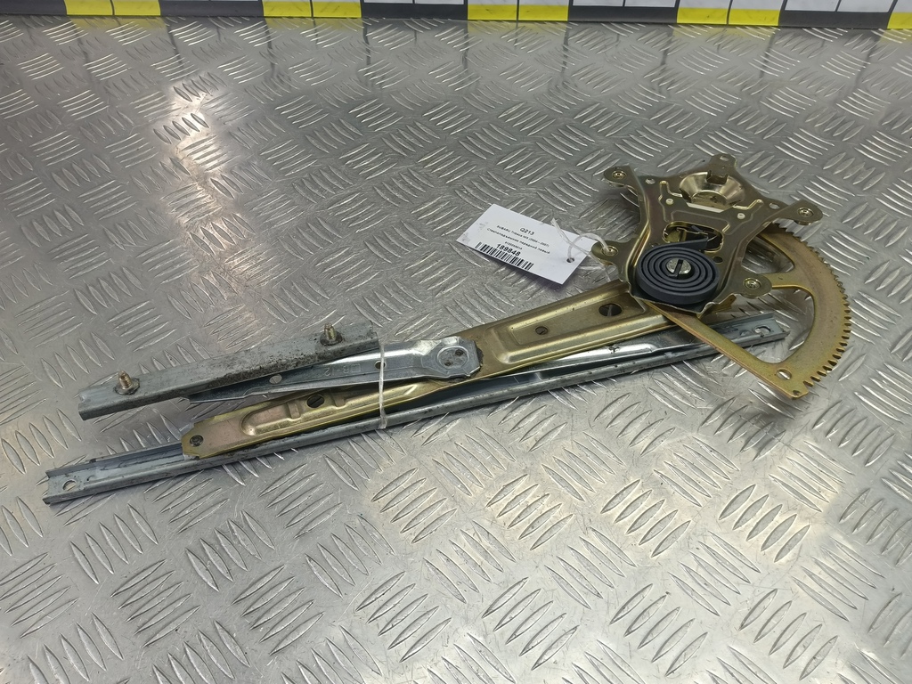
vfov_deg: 51.4
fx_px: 711
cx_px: 456
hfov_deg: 65.3
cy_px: 342
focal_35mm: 27
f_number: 1.6
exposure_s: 1/50
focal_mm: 4.11
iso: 98
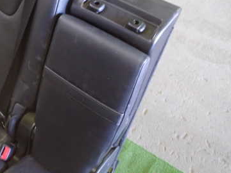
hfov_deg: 37.1
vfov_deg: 28.7
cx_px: 53
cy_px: 45
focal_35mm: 50
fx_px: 334
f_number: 2.3
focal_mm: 5.4
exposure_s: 1/25
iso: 800
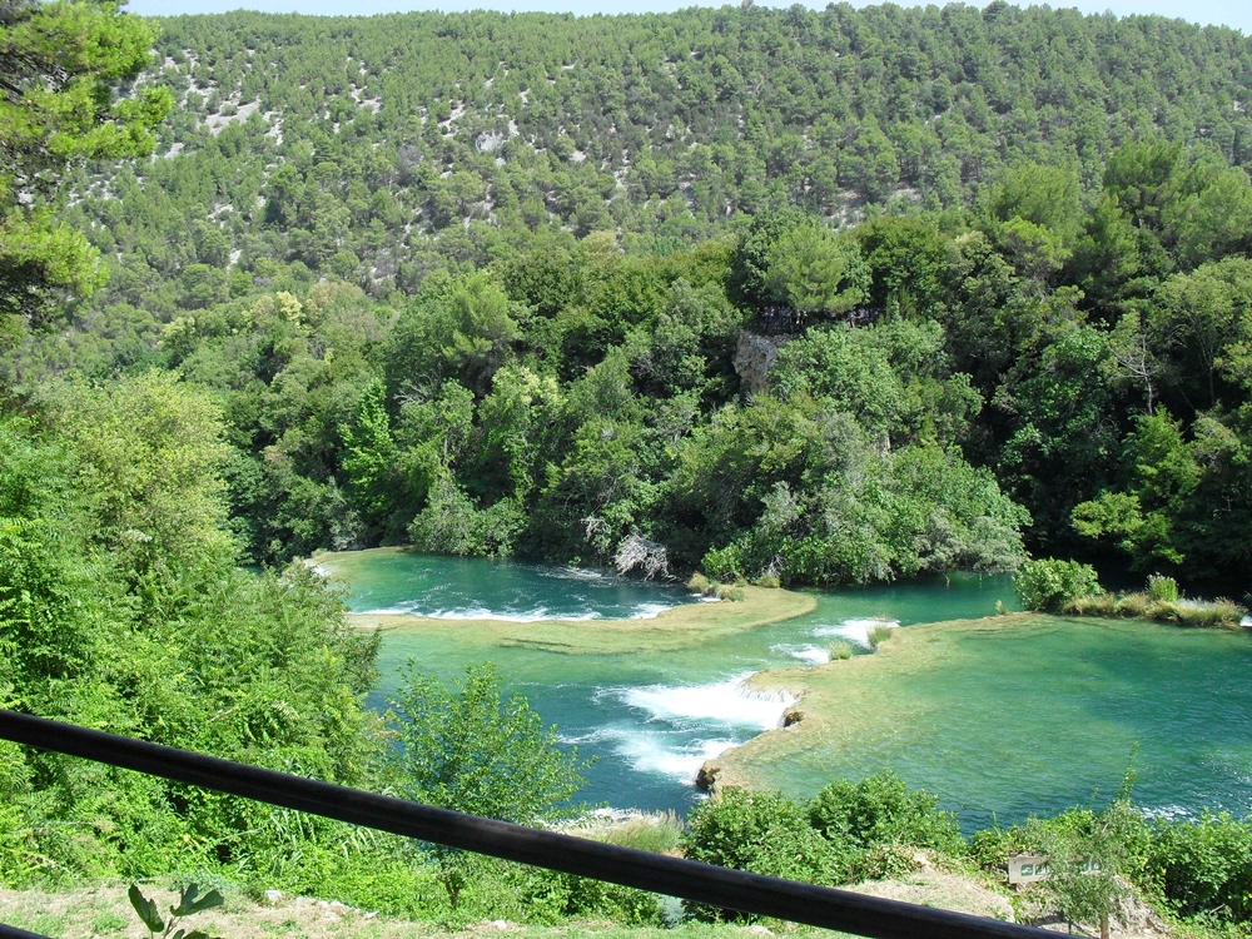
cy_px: 470
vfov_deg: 40.7
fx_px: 1266
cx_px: 626
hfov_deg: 52.6
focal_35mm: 35
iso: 100
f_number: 8.4
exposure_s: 1/125
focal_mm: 6.3
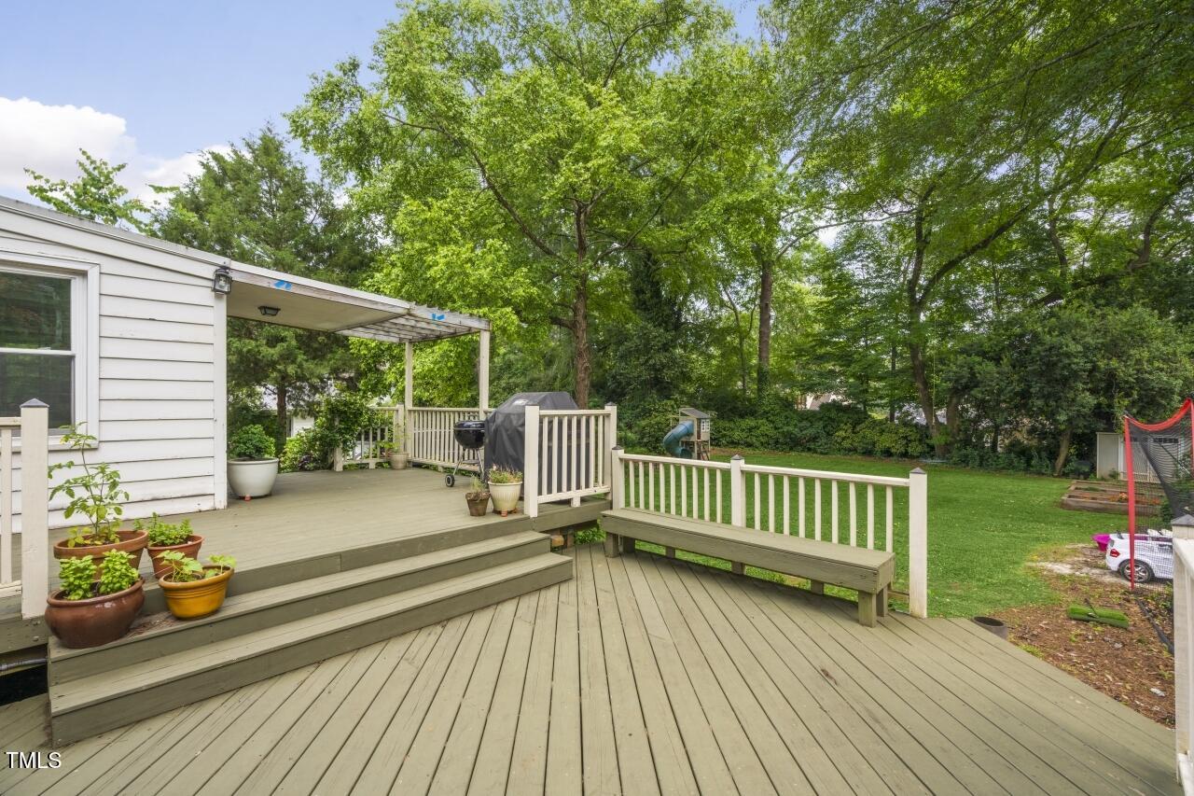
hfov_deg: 96.7
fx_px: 531
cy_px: 398
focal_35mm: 16
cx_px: 597
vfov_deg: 73.7
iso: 320
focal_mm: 16
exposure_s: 1/80
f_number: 14
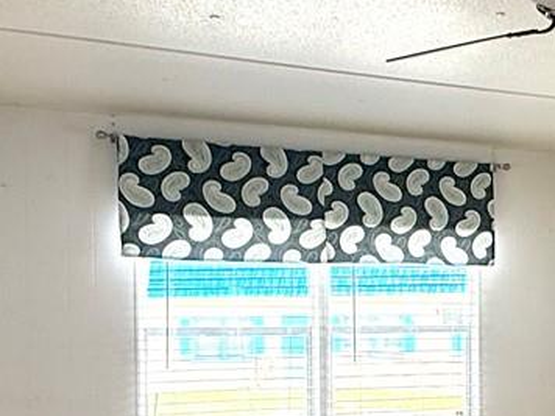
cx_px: 536
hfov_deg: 29.0
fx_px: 1010
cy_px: 324
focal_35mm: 63
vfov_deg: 23.0
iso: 64
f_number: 2.2
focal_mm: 2.22
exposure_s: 1/170
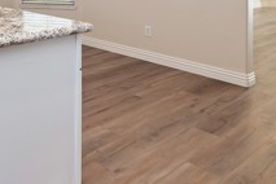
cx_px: -40
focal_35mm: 42
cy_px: -41
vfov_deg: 27.7
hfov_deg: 37.4
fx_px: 322
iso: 500
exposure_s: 1/10
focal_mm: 14
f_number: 10
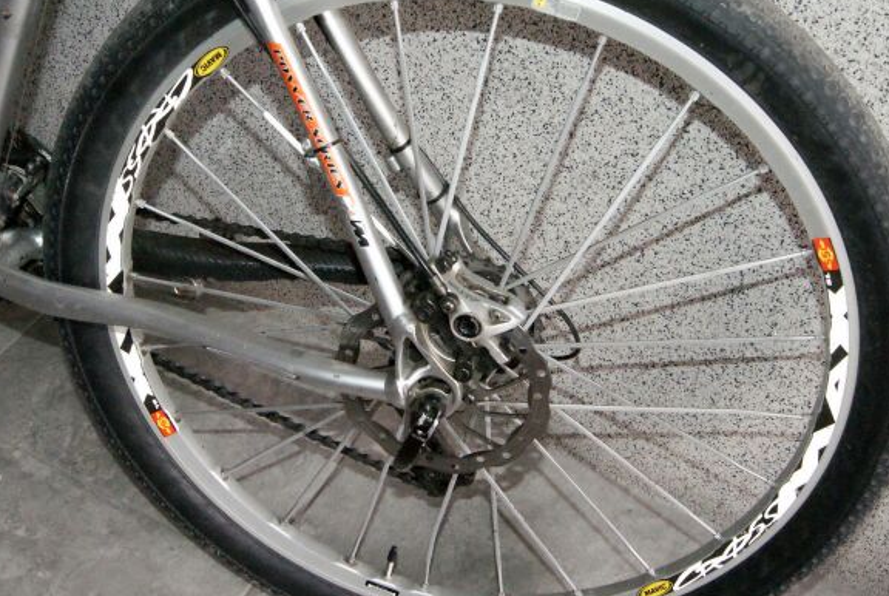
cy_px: 240
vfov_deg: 30.5
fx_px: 1088
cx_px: 429
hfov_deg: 44.4
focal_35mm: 44
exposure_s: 1/160
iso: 3200
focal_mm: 22
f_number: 8
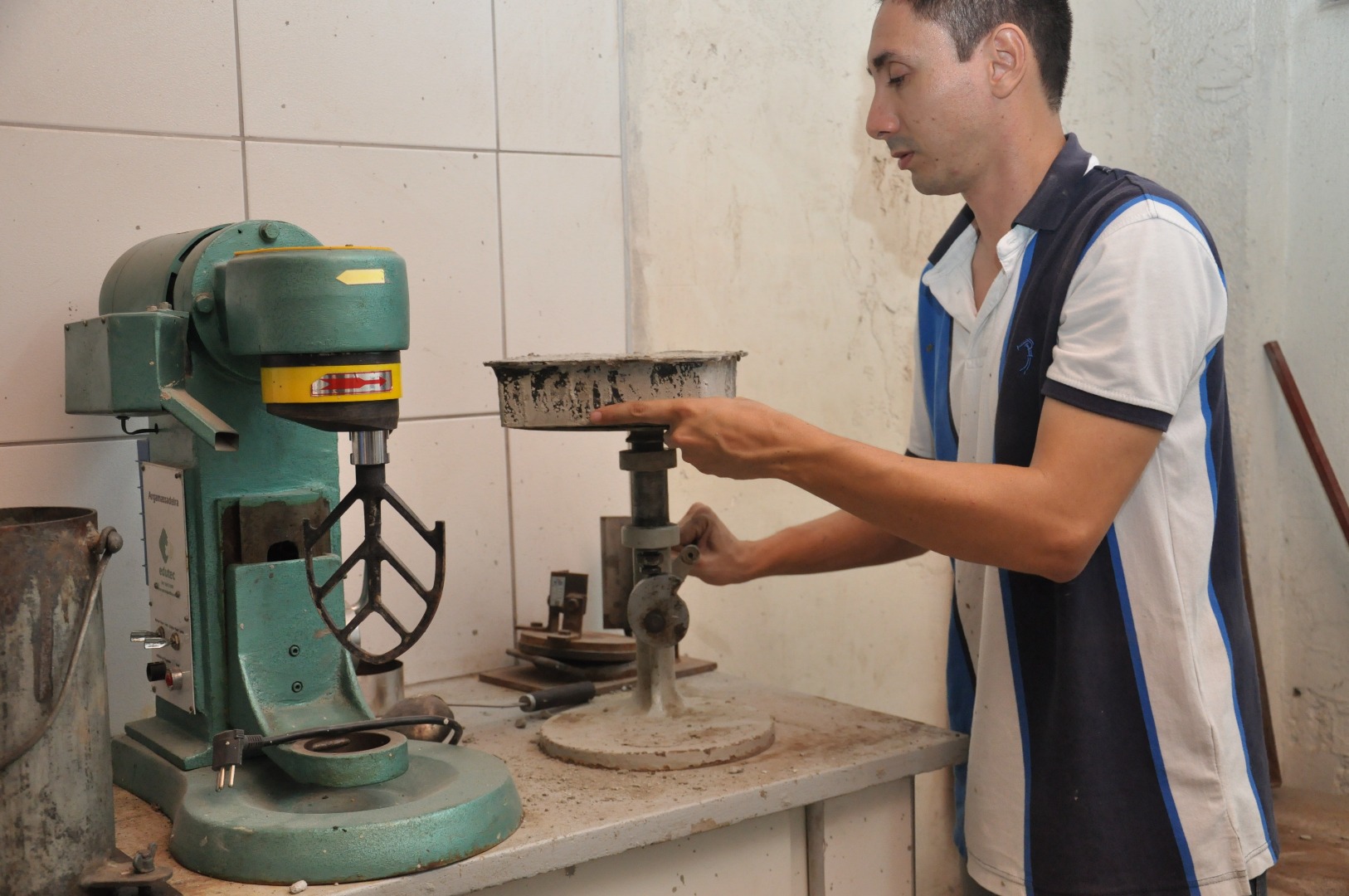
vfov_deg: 31.8
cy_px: 448
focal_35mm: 42
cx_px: 674
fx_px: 1572
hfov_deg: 46.4
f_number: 4
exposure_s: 1/200
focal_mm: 28
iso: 1250
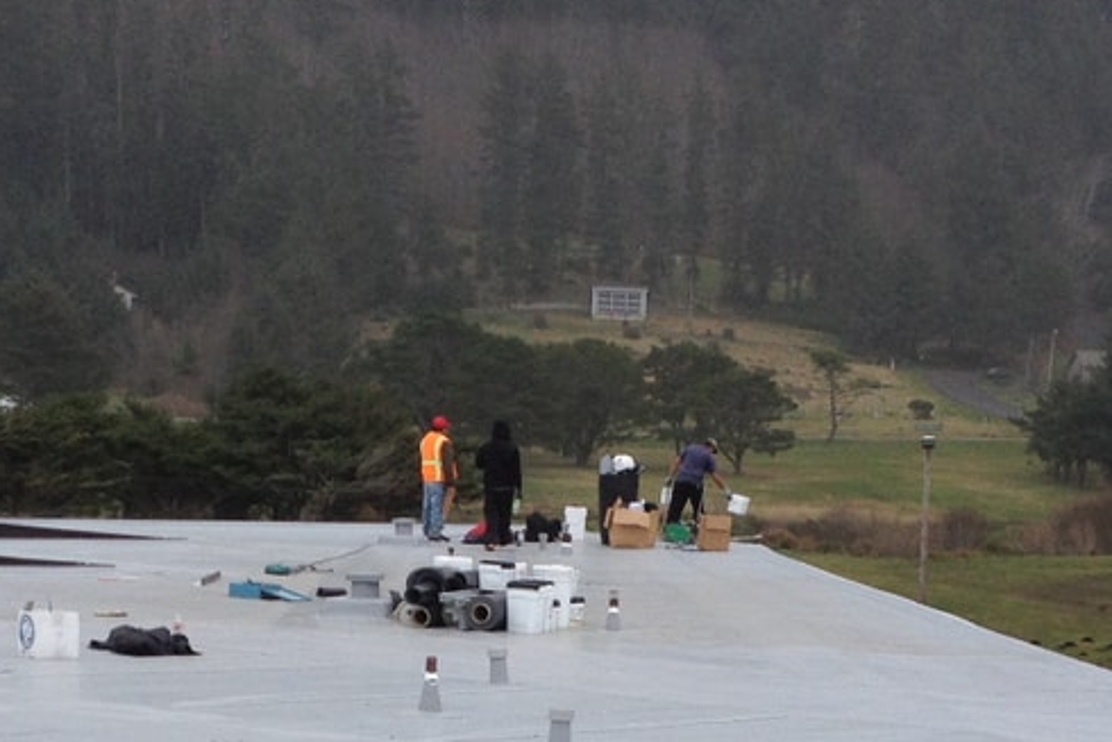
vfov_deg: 13.4
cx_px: 557
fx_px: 3059
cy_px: 937
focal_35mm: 99
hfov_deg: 20.6
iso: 64
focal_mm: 4.28
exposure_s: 1/436
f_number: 2.4
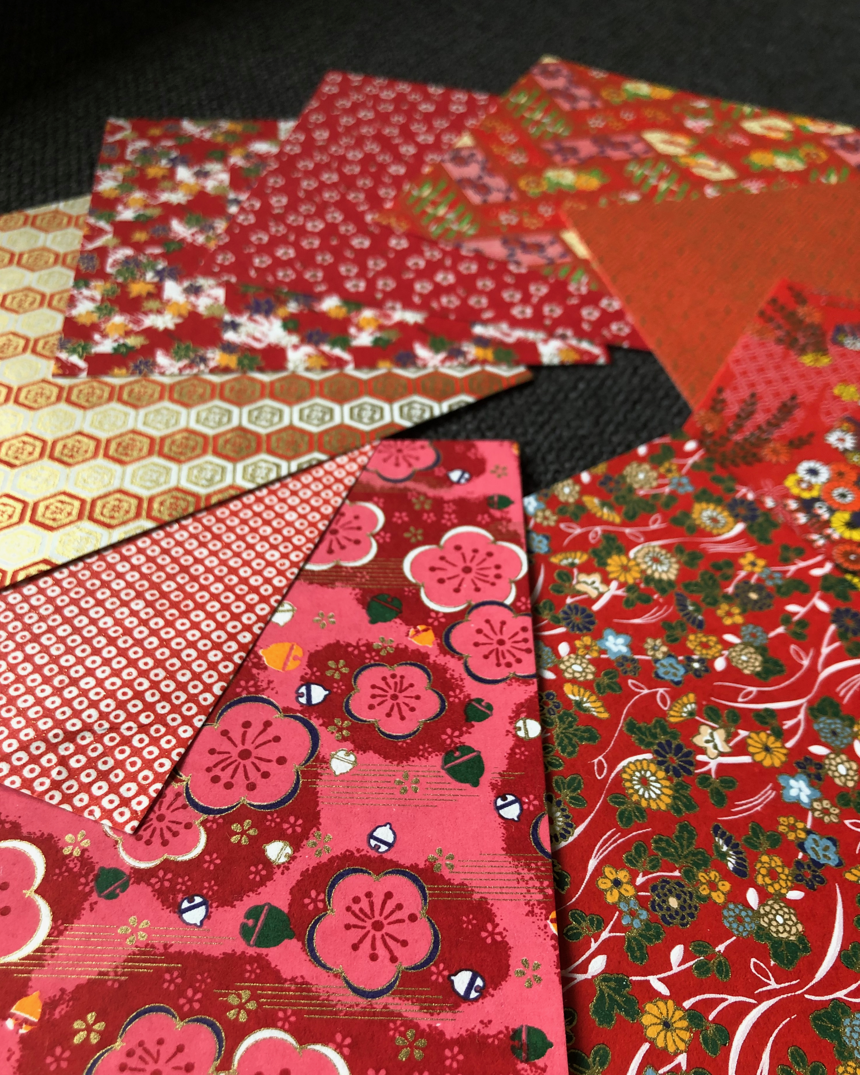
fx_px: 954
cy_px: 578
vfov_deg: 58.7
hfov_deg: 48.5
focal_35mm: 30
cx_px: 418
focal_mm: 3.99
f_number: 1.8
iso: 40
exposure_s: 1/20
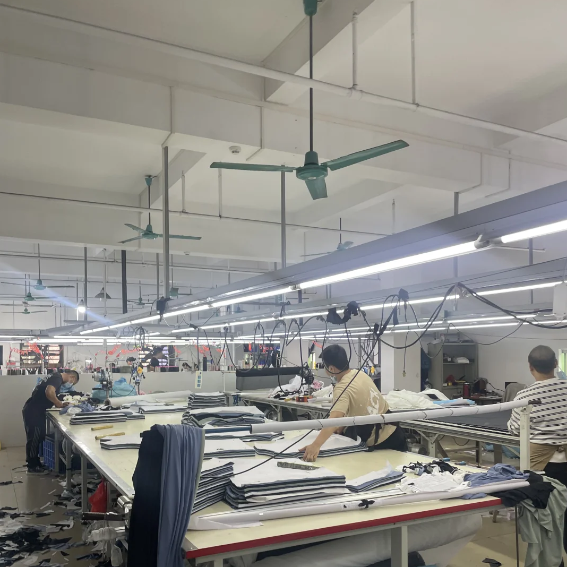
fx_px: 574
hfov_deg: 52.5
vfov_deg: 51.9
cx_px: 286
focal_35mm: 31
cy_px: 357
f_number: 1.6
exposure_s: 1/100
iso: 100
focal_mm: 4.2
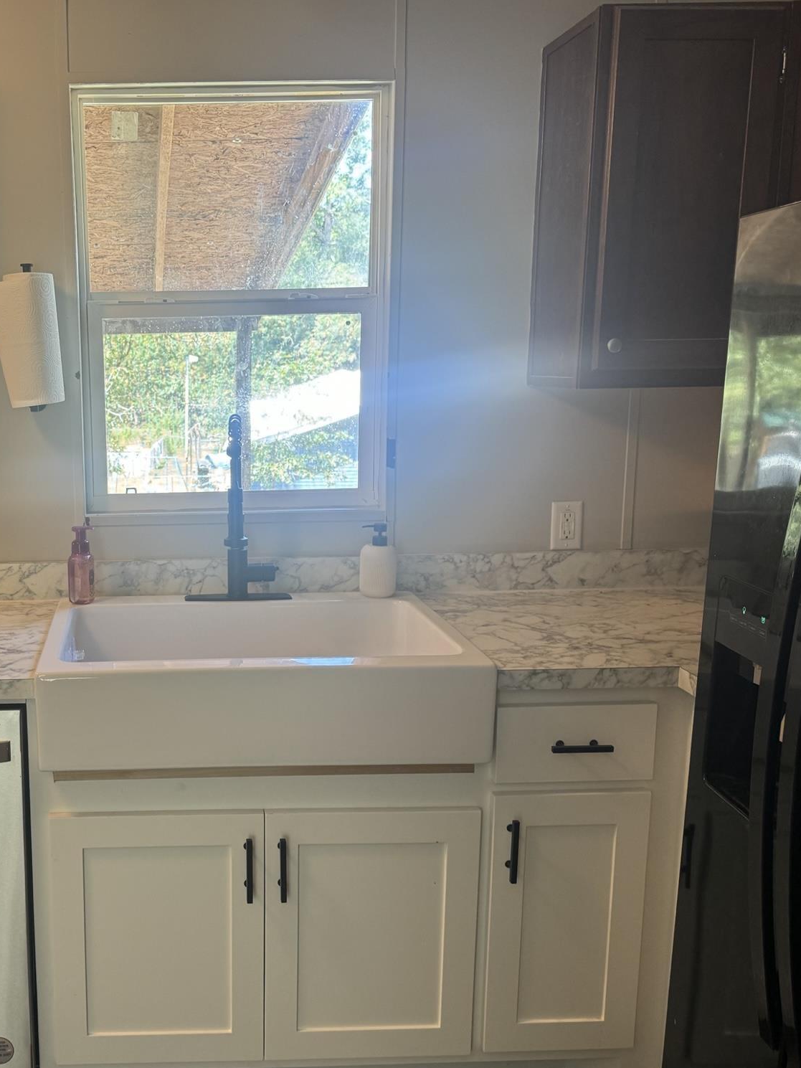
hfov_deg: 41.0
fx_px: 1018
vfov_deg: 55.3
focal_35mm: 33
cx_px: 151
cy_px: 539
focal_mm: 6.76
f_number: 1.78
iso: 160
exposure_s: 1/120
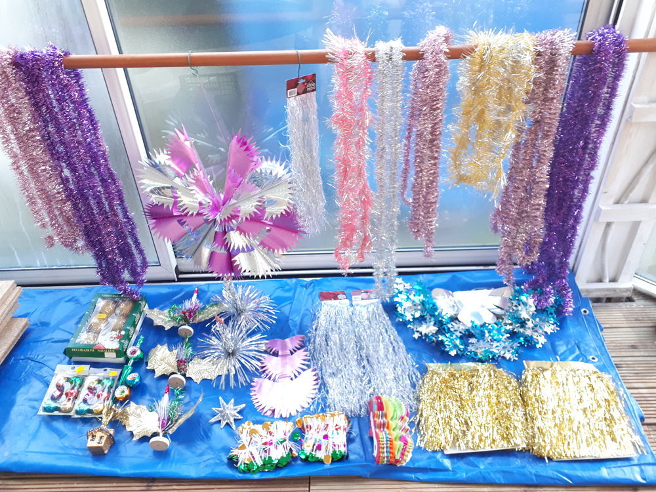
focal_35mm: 27
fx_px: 512
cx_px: 328
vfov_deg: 51.4
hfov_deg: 65.3
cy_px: 246
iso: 160
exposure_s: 1/25
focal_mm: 3.6
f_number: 1.9
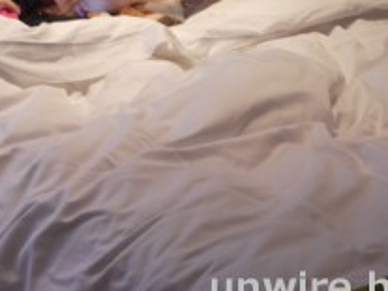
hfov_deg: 12.9
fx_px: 1658
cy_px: -96
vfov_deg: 9.8
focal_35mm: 148
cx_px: -135
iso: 400
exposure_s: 1/8
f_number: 4.7
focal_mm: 26
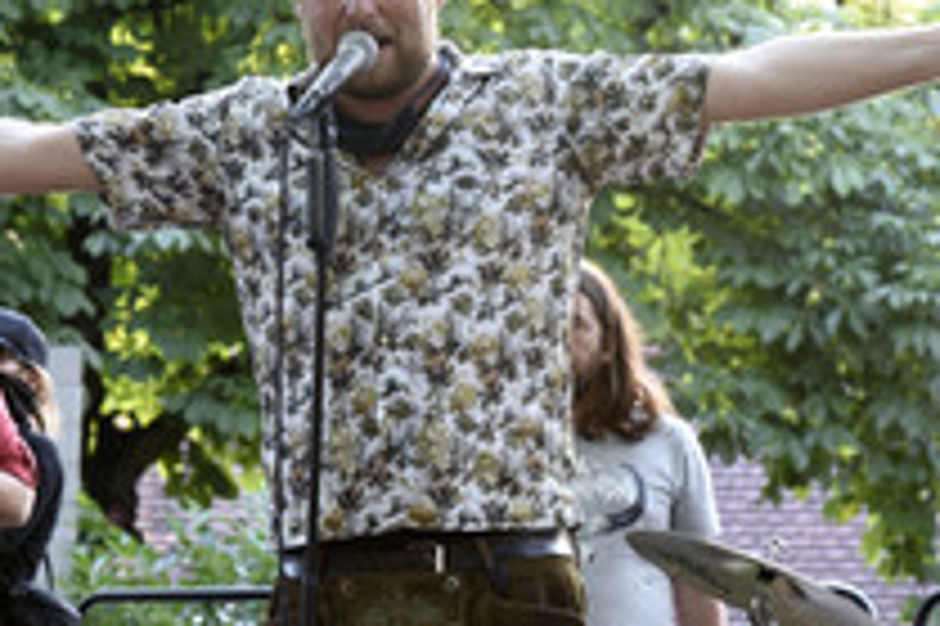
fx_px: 4853
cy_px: 432
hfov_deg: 11.1
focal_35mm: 186
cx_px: 497
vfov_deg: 7.4
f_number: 6.3
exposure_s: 1/60
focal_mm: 86
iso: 1000
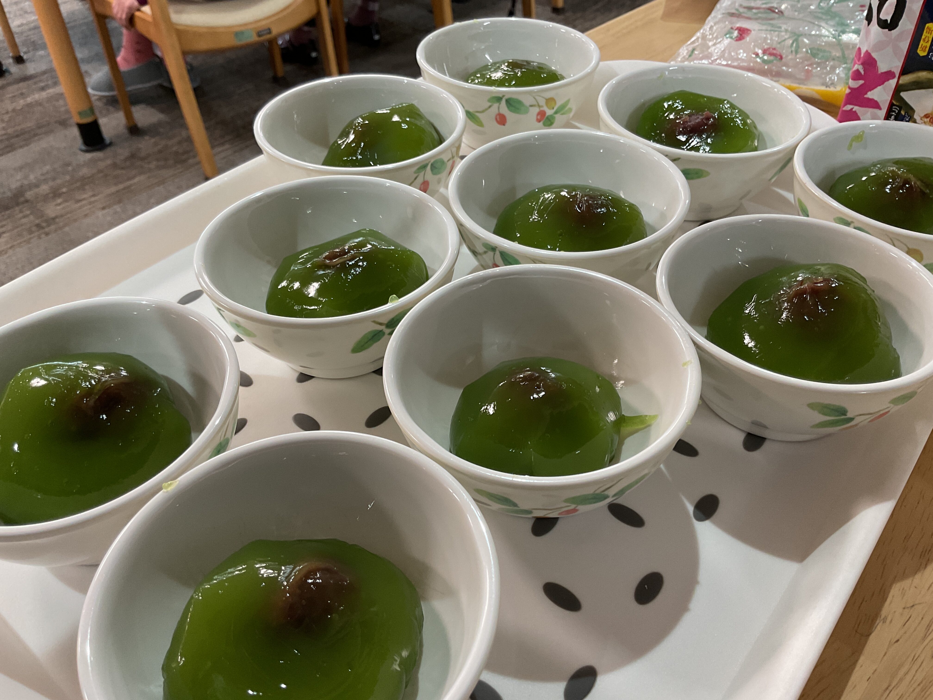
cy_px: 350
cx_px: 466
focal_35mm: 29
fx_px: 782
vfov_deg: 48.2
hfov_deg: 61.7
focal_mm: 3
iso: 80
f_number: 1.8
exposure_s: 1/50
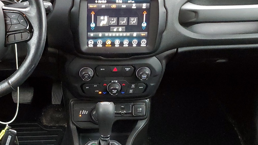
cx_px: 78
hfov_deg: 35.5
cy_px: 134
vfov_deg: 20.3
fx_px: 397
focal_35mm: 58
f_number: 1.5
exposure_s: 1/60.2
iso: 380
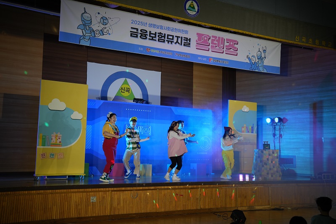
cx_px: 168
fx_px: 411
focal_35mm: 44
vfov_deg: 30.5
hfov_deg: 44.5
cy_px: 112
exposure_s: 1/125
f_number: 4
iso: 640
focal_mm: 44
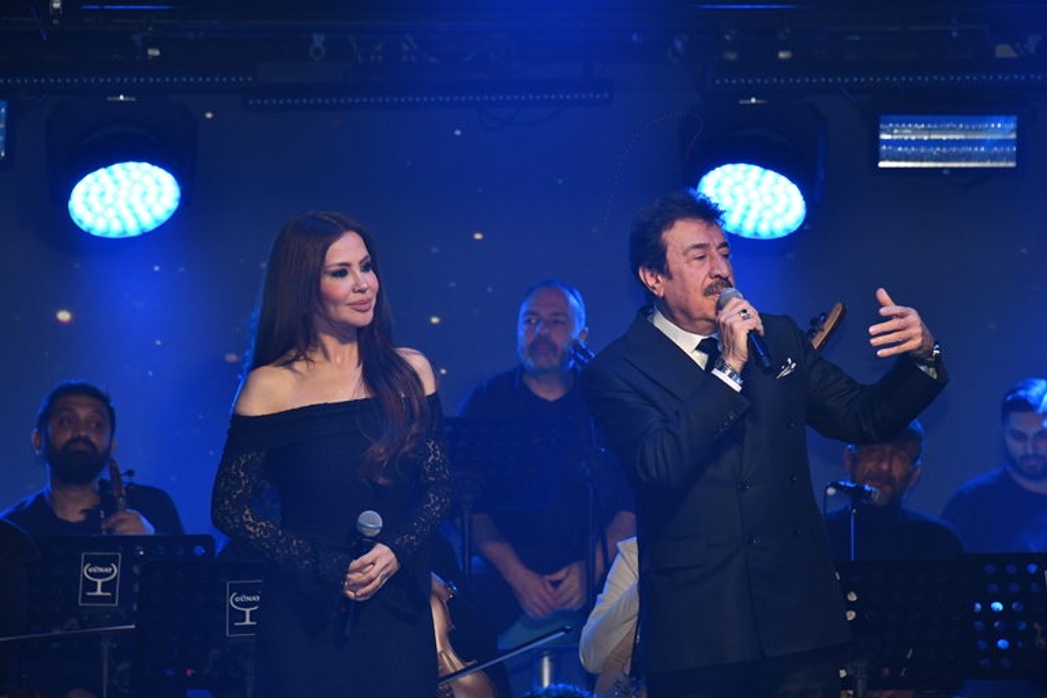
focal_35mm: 250
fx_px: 7270
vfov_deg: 5.5
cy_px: 349
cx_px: 524
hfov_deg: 8.2
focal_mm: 250
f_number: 8
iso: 1600
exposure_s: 1/125
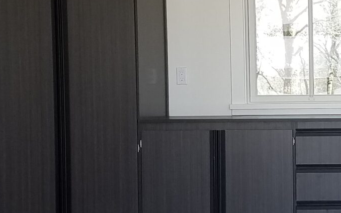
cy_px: 106
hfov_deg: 19.0
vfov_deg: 12.6
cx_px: 404
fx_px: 967
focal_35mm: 104
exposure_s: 1/139
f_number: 1.7
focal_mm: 4.2
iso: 50
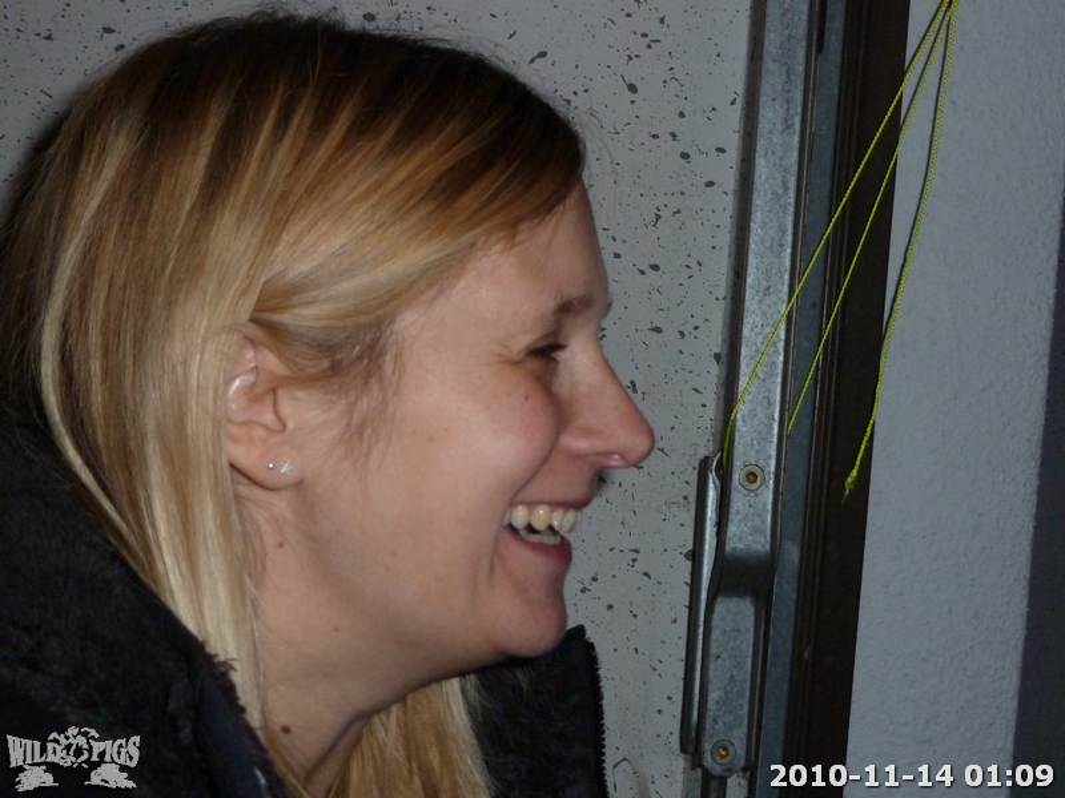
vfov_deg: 26.6
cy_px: 399
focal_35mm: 55
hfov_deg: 34.9
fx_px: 1692
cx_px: 532
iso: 400
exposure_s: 1/125
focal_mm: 9.1
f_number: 3.9
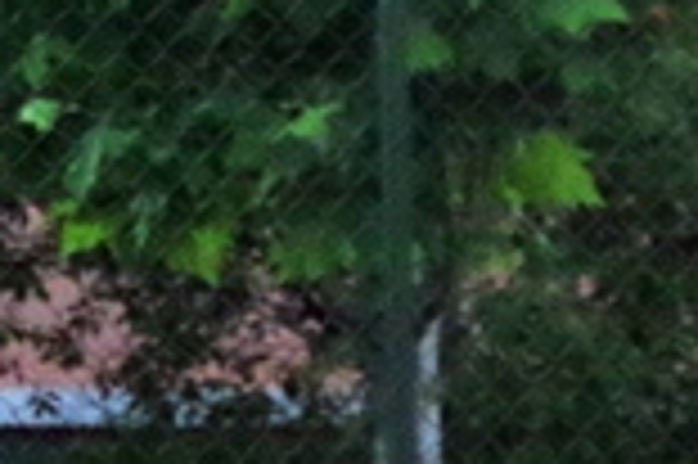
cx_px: -860
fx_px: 9239
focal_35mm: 477
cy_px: 682
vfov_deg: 2.9
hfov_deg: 4.3
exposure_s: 1/640
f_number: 10
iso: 1600
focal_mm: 48
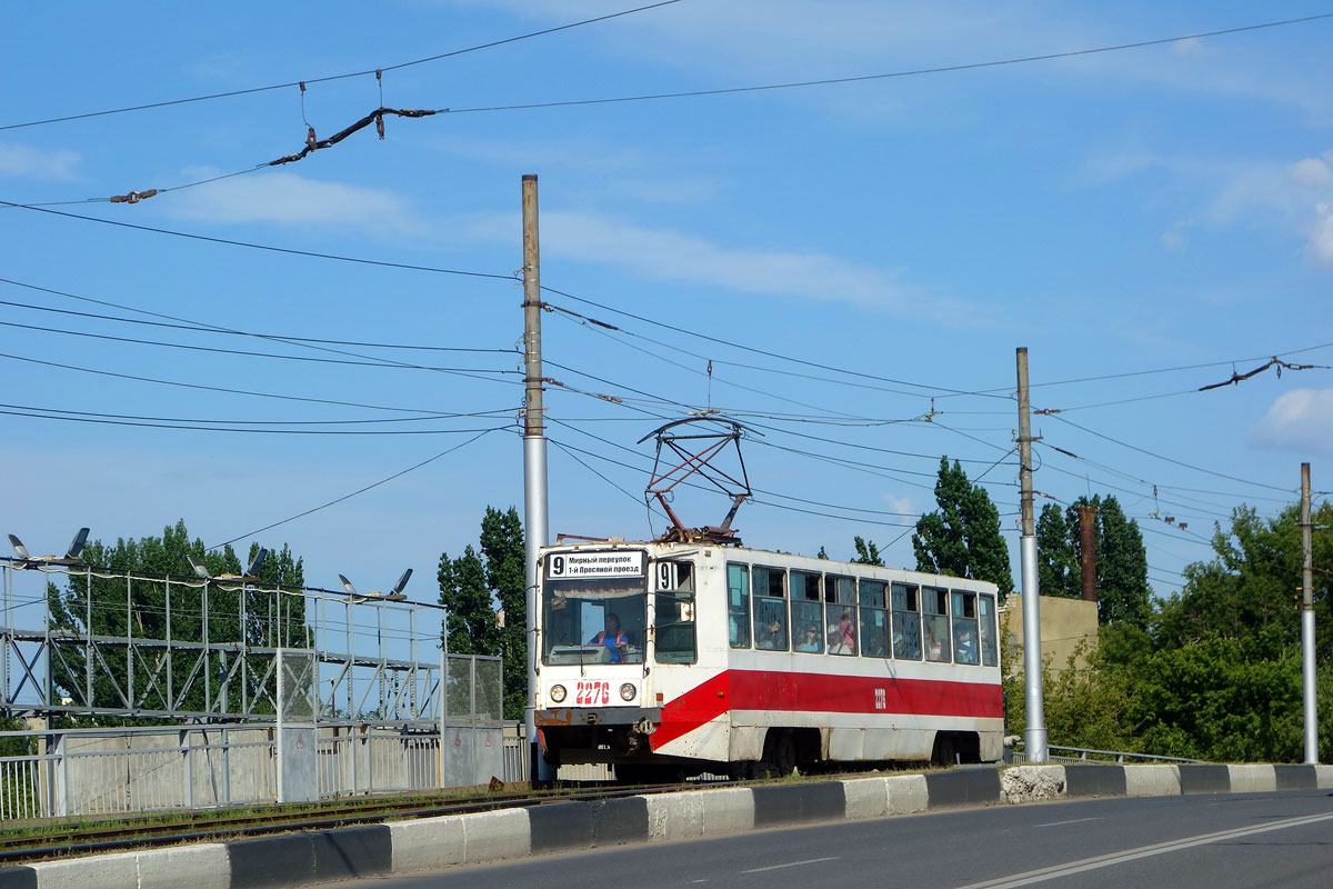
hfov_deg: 23.1
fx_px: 3258
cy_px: 444
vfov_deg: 15.5
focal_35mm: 88
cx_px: 666
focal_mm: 32.52
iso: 125
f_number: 8
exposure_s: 1/500
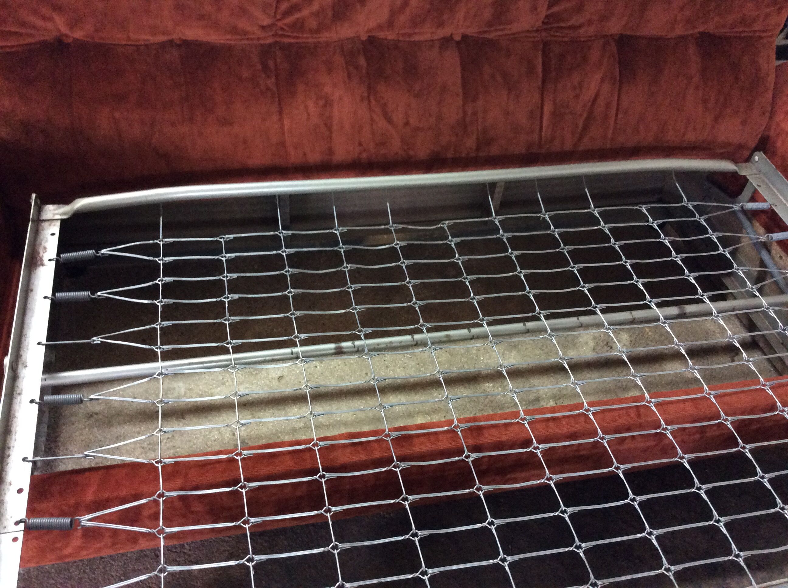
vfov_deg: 44.1
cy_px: 294
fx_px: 727
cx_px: 394
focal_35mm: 32
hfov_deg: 56.9
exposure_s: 1/17
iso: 250
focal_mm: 3.3
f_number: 2.4
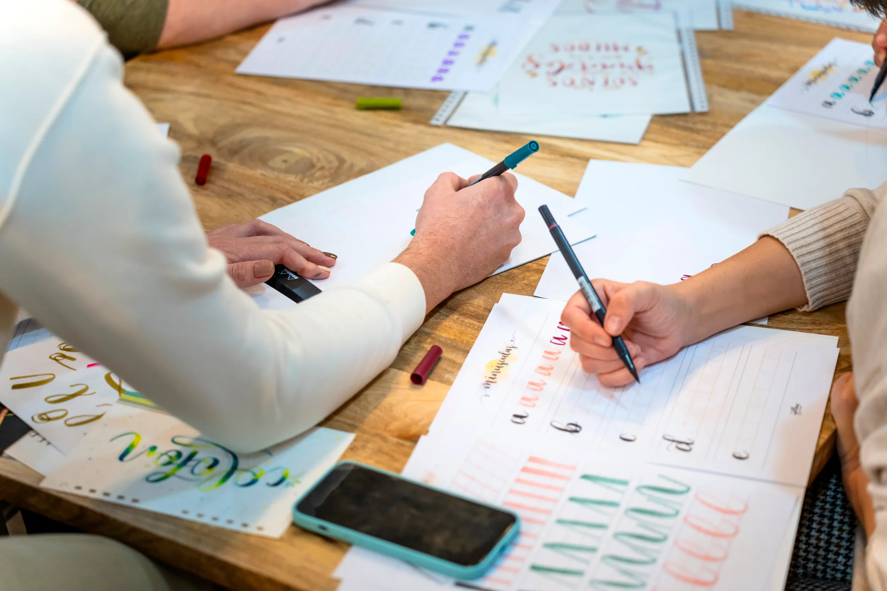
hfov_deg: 27.0
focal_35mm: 75
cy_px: 296
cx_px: 444
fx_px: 1848
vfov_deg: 18.2
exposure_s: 1/200
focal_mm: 75
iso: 800
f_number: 2.8
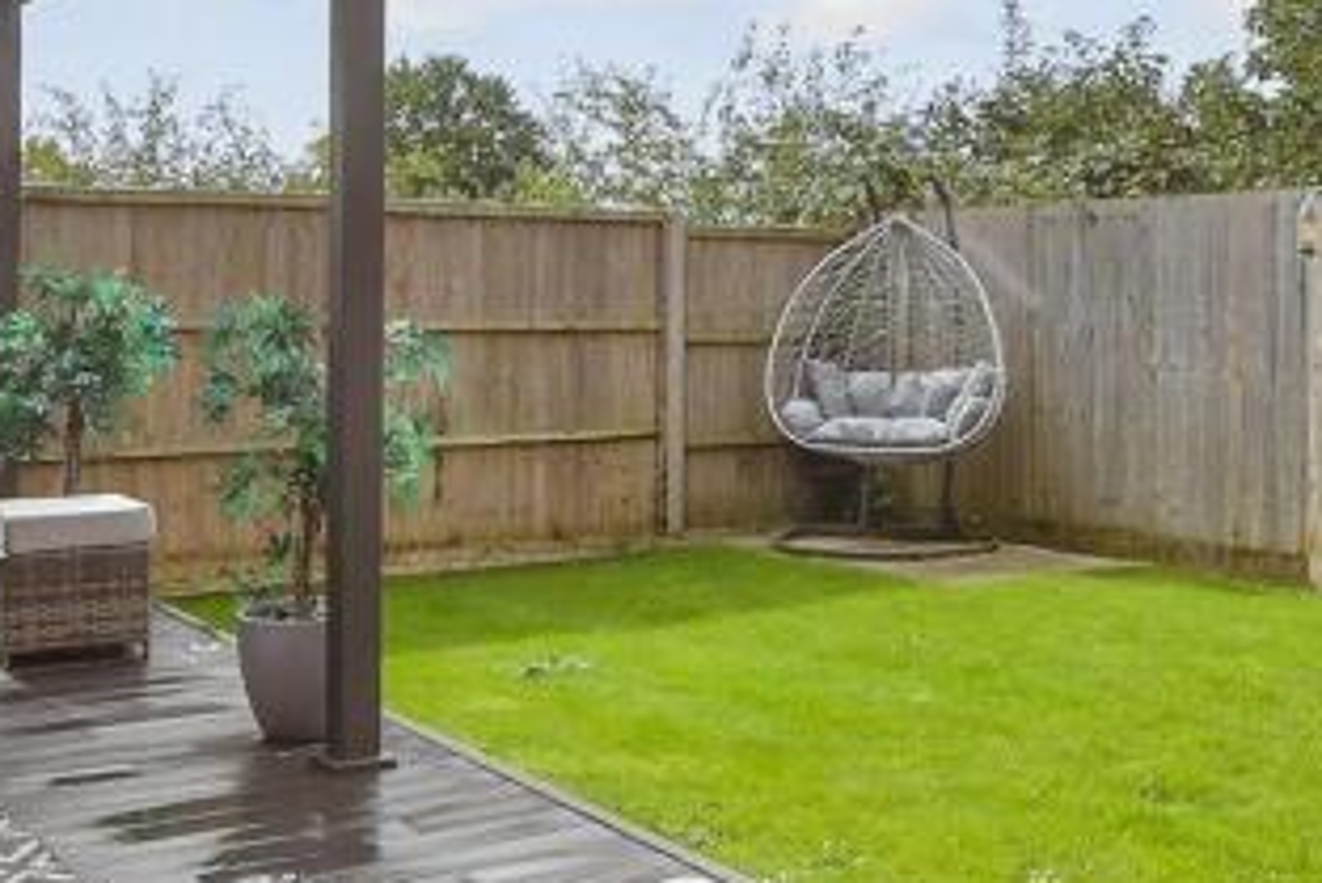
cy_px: 353
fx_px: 1800
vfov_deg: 27.5
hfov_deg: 40.1
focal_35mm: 49
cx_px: 824
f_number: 8
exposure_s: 1/320
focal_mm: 10
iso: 160
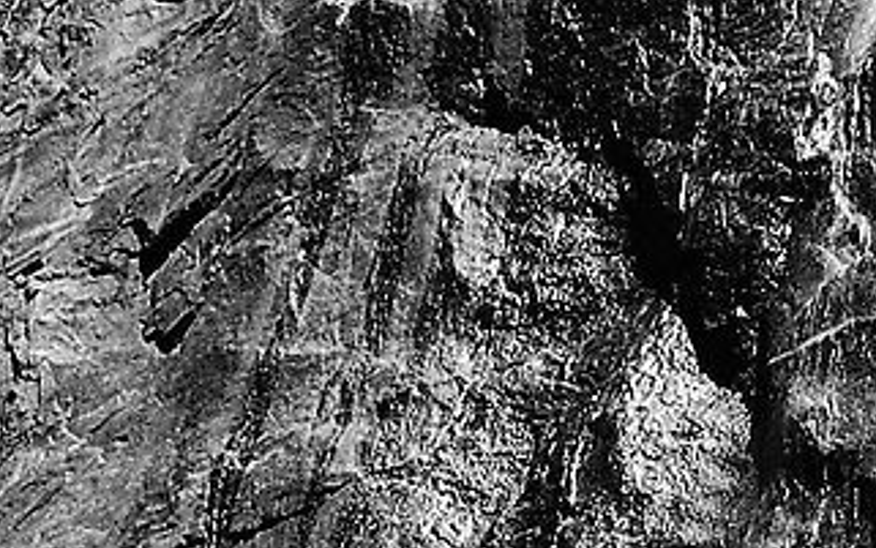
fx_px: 7644
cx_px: 237
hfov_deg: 6.6
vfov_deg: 4.1
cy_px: 712
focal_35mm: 320
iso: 100
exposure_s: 1/125
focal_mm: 28
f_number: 9
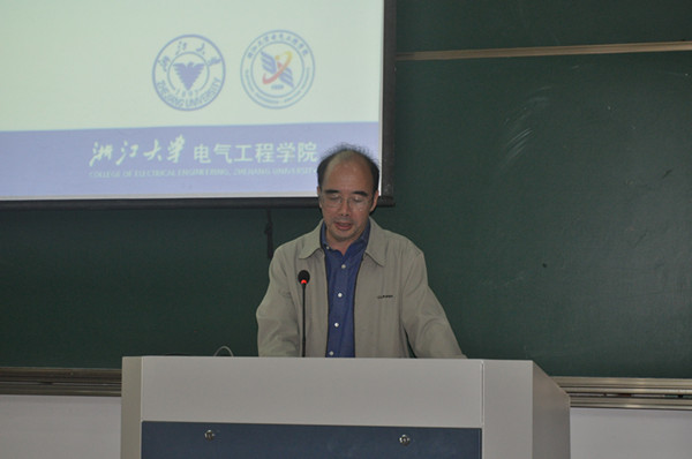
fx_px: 1583
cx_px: 346
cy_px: 230
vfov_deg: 16.5
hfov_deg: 24.7
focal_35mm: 82
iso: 800
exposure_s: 1/60
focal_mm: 55
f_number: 5.6
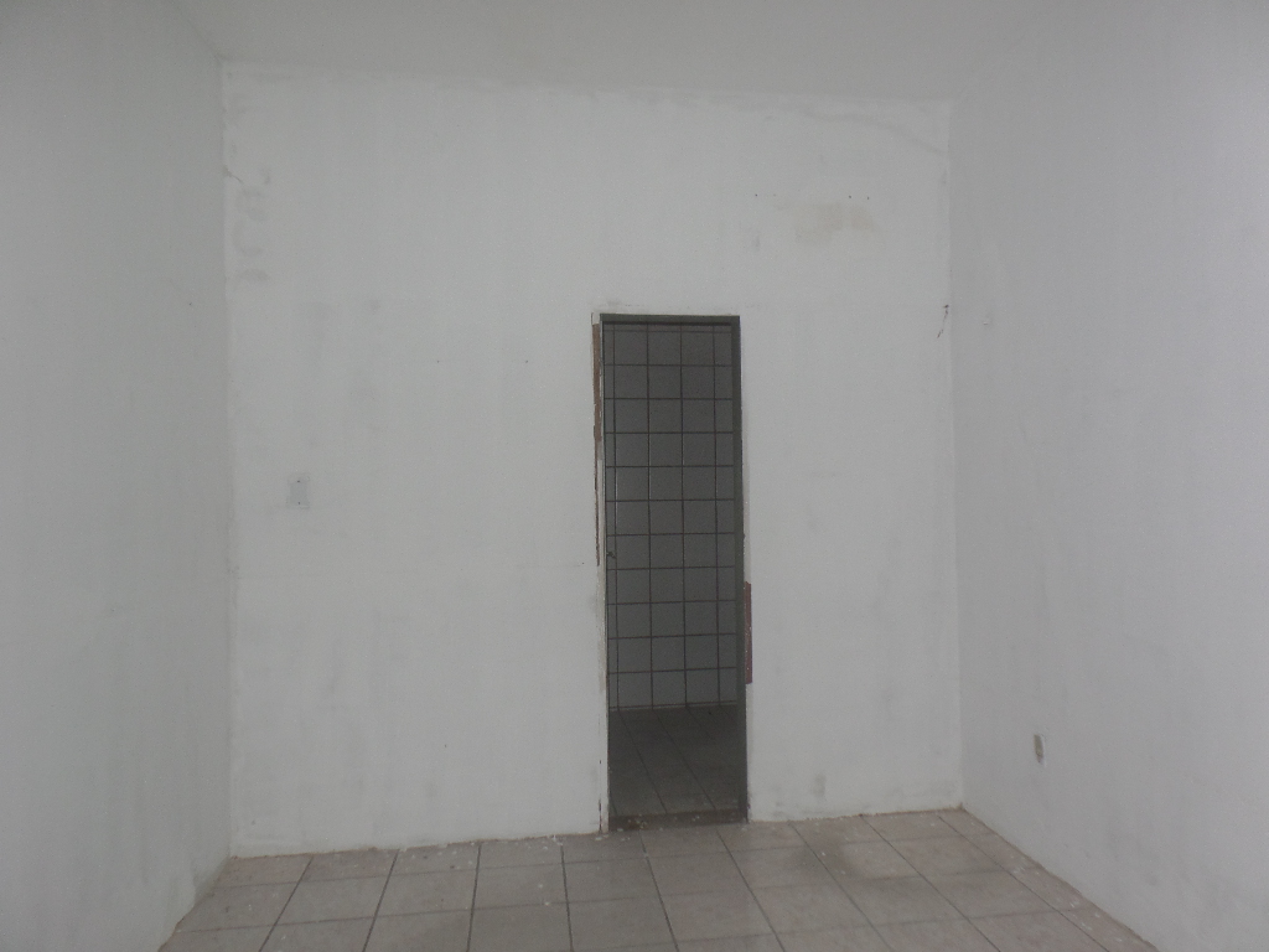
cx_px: 634
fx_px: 843
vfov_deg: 58.9
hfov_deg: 73.9
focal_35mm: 23
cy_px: 476
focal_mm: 4.1
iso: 120
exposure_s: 1/30
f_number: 2.8
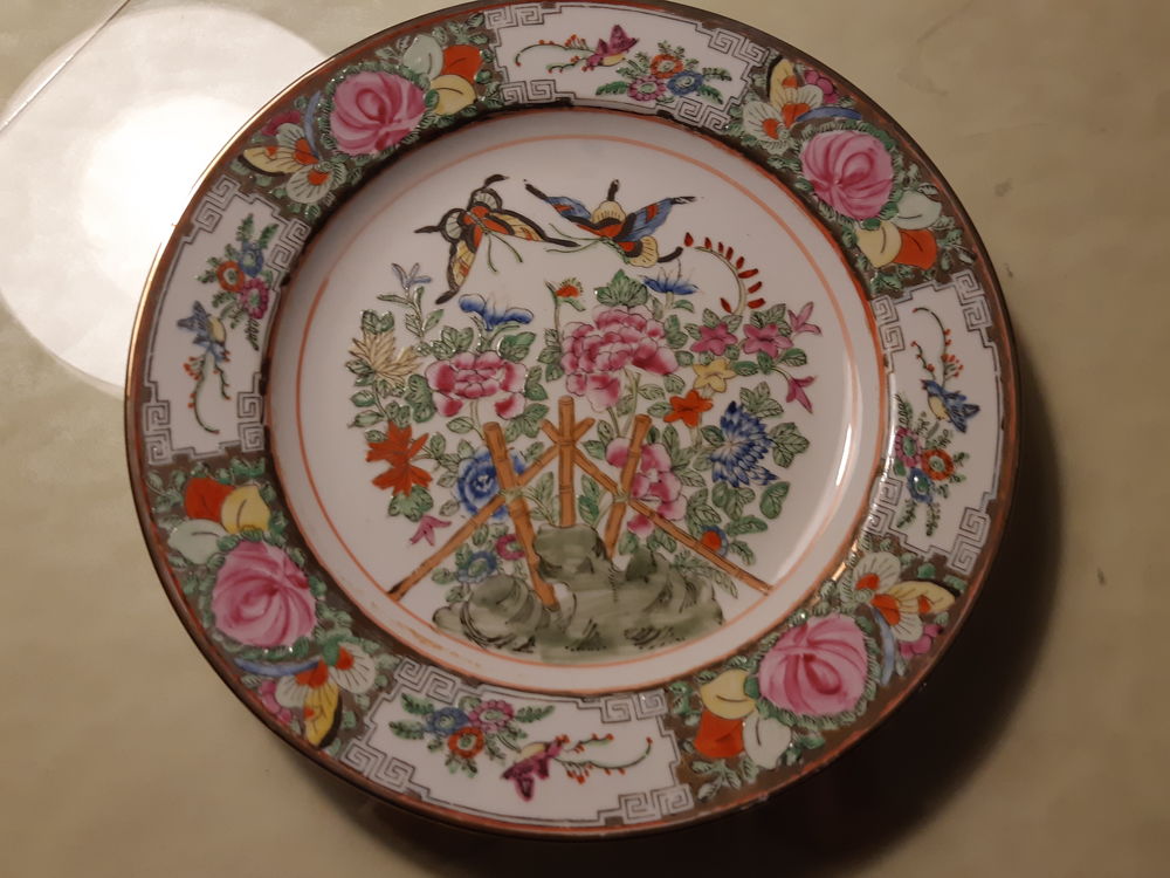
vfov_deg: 53.1
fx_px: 879
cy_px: 439
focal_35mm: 26
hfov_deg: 67.3
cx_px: 585
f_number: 1.7
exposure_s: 1/50
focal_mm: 3.93
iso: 80
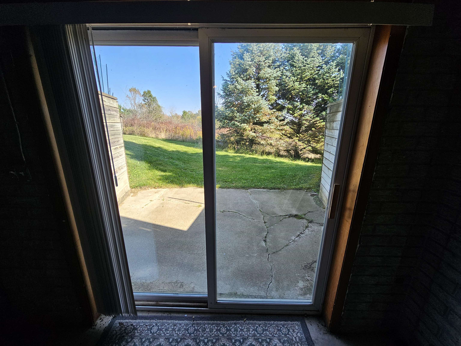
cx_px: 230
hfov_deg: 106.2
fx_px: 173
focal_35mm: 13
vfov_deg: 89.9
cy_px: 173
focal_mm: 2.2
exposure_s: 1/270
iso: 50
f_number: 2.2
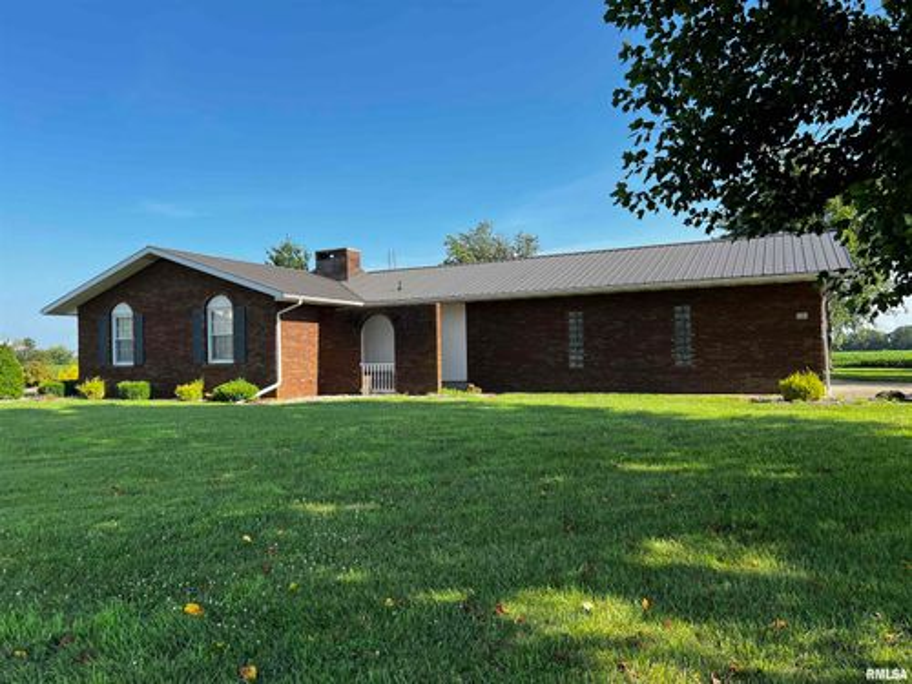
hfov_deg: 67.3
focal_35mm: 26
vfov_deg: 53.1
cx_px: 456
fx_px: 685
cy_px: 342
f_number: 1.5
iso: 50
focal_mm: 5.7
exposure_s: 1/2123
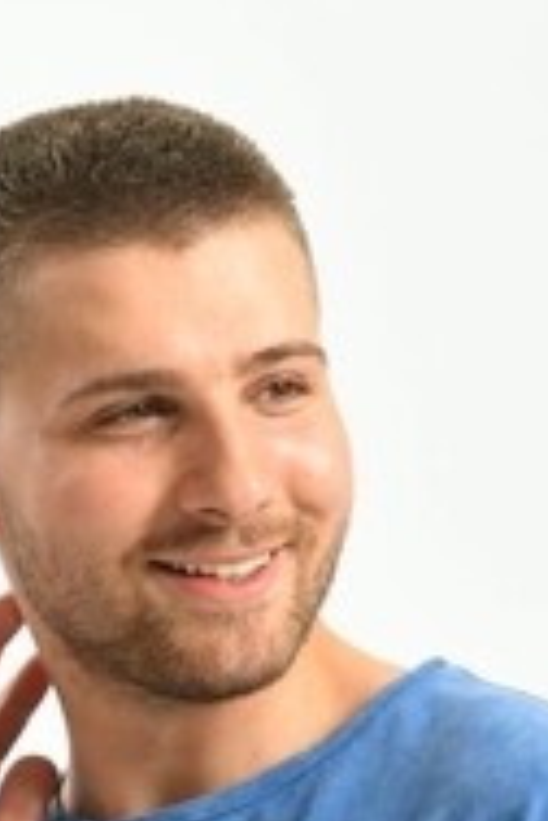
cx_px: 257
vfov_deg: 4.2
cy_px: 1477
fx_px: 11073
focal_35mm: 485
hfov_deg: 2.8
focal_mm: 122
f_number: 5.6
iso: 100
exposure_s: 1/160
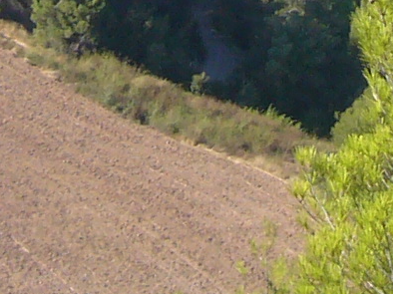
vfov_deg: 6.3
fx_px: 2598
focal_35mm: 229
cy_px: -345
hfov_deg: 8.6
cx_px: 206
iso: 80
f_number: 6.3
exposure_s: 1/160
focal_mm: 5.2
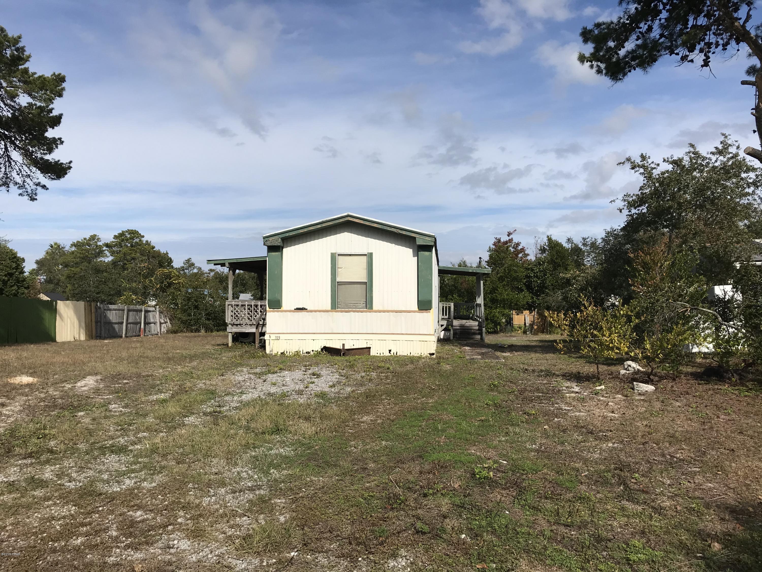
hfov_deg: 63.4
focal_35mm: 28
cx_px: 381
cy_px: 286
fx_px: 616
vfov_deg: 49.7
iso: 20
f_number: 1.8
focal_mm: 3.99
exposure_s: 1/3831
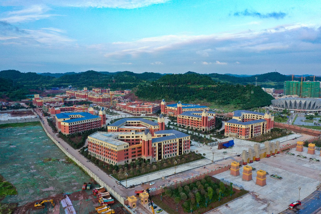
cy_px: 107
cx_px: 160
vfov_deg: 46.4
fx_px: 250
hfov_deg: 65.5
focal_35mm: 28
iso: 100
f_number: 4.5
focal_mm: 10.26
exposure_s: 1/160
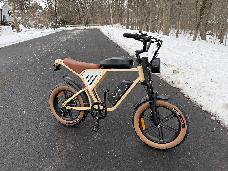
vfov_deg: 56.8
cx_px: 114
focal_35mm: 24
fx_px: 158
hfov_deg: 71.6
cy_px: 86
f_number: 1.78
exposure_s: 1/622
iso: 80
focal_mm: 6.76
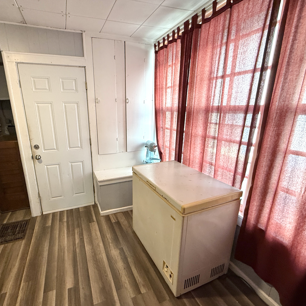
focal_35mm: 17
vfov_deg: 84.0
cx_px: 126
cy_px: 155
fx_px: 170
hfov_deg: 83.2
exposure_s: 1/60
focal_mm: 2.22
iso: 200
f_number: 2.2
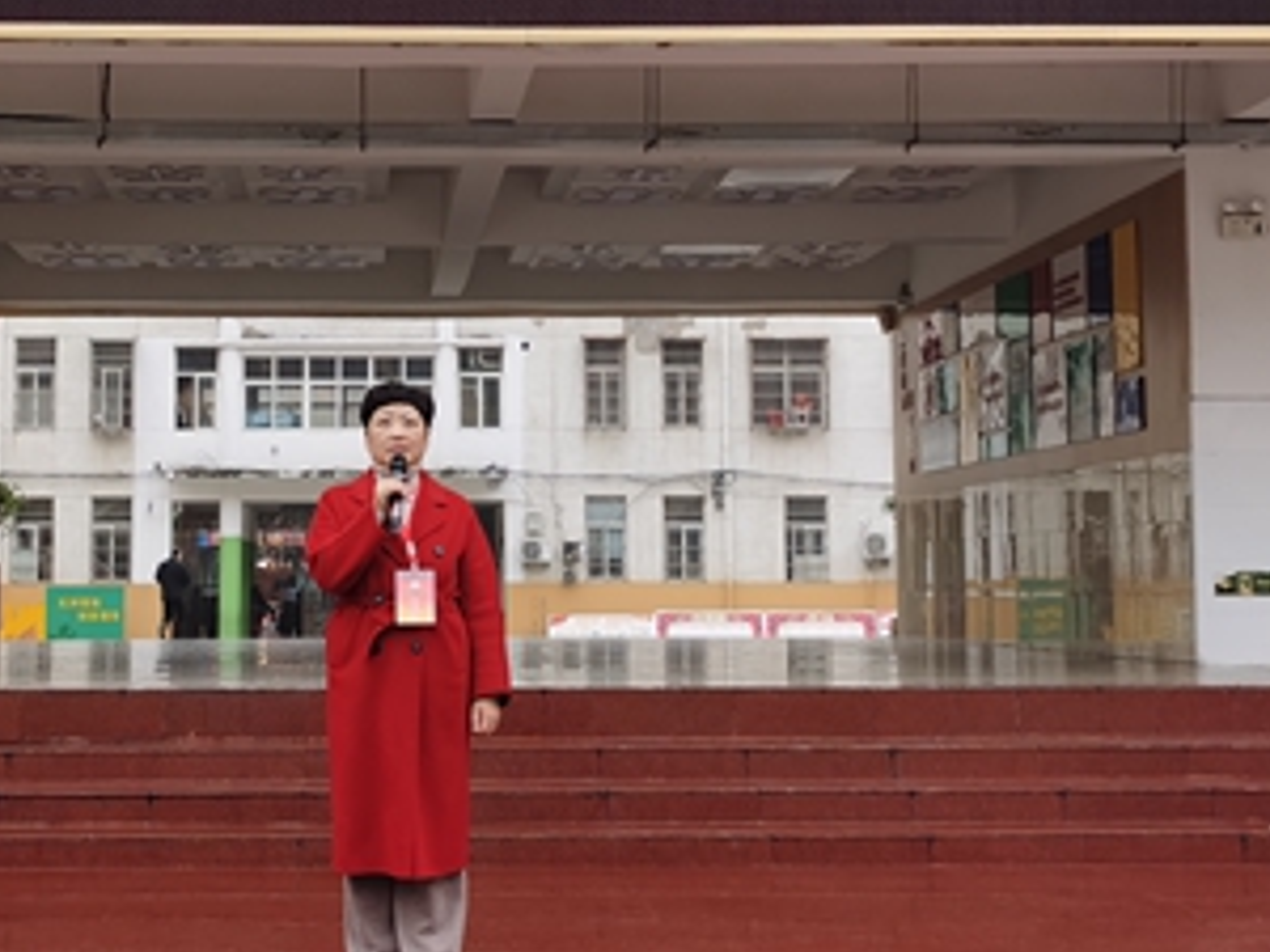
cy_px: 334
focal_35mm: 72
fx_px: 2642
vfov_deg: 20.4
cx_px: 436
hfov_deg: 26.9
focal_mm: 5.56
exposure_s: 1/199
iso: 50
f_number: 1.6
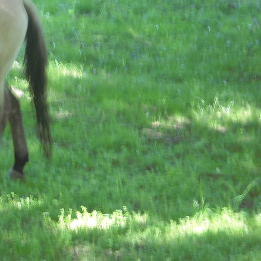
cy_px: 103
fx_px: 2252
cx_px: -77
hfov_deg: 6.6
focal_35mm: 264
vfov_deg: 6.6
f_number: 5.2
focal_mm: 18.6
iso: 100
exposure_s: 1/10
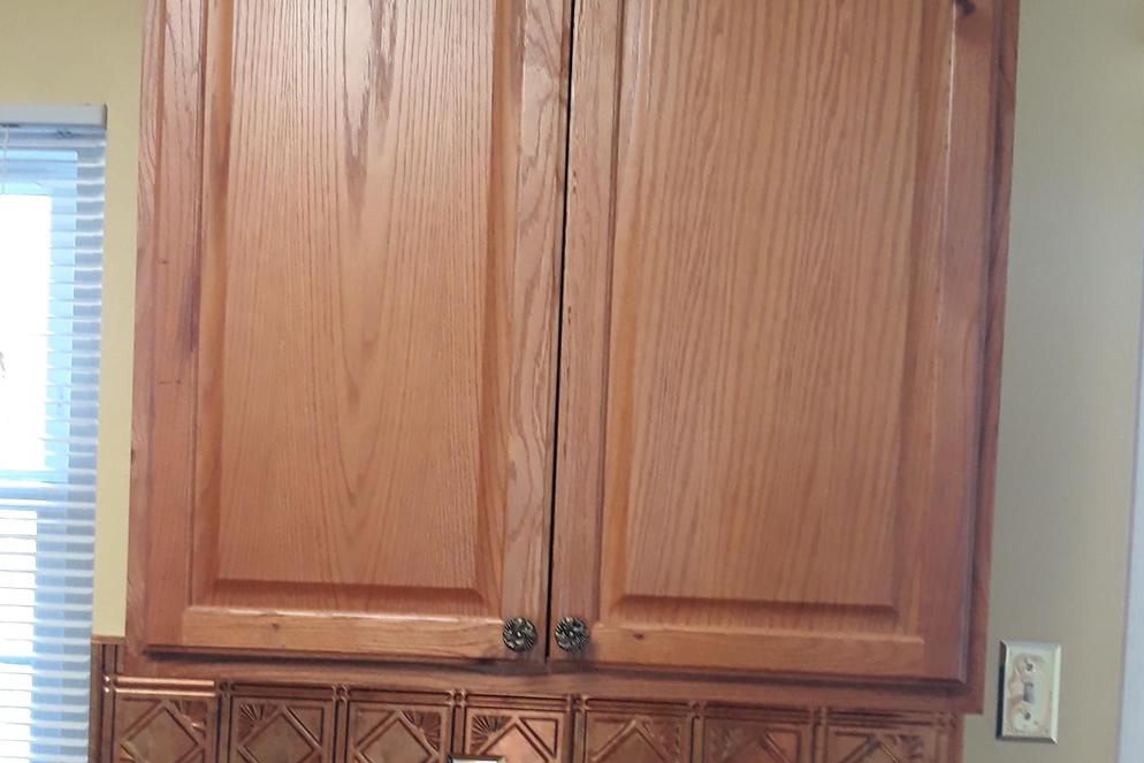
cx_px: 543
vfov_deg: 29.7
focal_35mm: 45
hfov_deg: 43.6
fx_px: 1430
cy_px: 497
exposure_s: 1/40
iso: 200
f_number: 1.7
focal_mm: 3.7
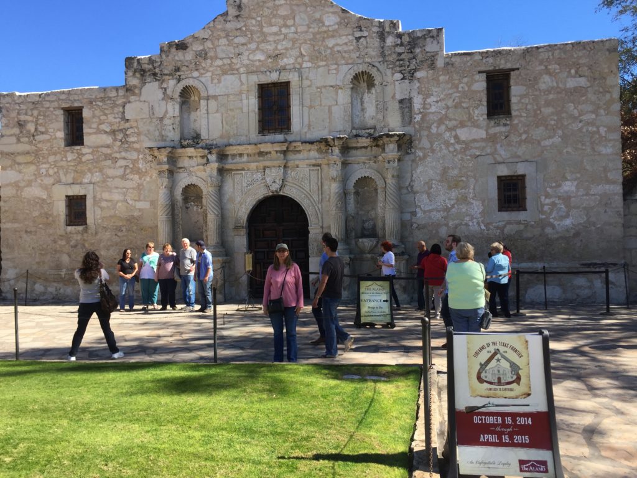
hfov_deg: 61.7
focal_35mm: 29
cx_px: 318
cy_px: 239
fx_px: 534
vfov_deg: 48.2
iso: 32
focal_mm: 4.15
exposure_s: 1/942
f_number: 2.2
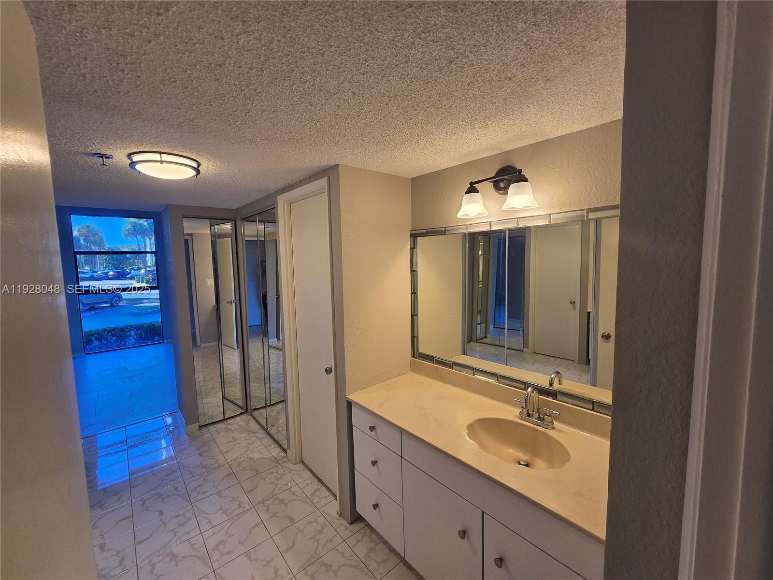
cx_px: 386
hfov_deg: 106.2
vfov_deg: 89.9
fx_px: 290
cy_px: 290
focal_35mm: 13
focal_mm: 2.2
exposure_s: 1/120
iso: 80
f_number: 2.2
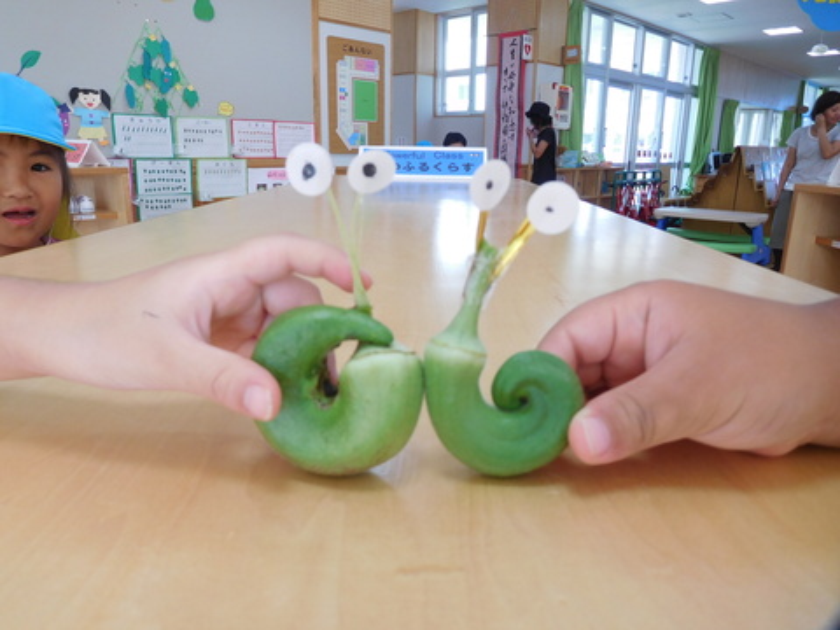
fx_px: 607
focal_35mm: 25
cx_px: 420
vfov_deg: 54.9
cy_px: 315
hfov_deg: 69.4
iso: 125
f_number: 3.4
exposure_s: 1/50
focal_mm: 4.5
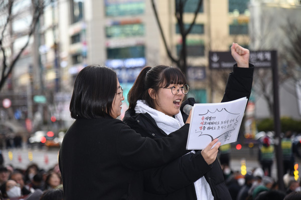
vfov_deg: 11.4
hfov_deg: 17.1
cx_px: 150
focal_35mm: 120
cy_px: 100
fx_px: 1003
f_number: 4
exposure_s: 1/125
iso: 200
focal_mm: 120
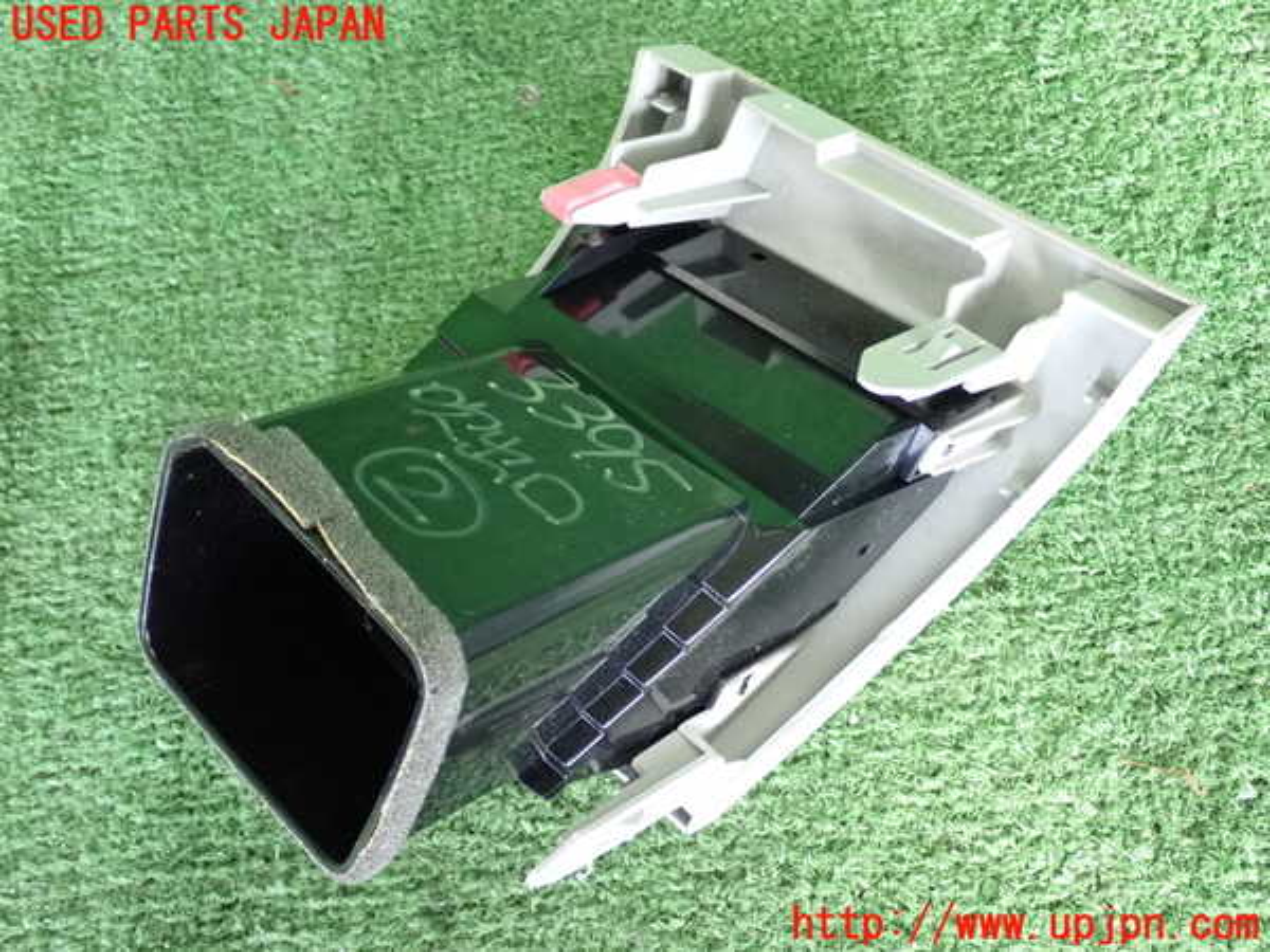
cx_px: 635
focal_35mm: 44
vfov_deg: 32.9
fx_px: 1614
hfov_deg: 42.9
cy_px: 476
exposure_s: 1/125
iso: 1600
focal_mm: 7.84
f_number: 2.9
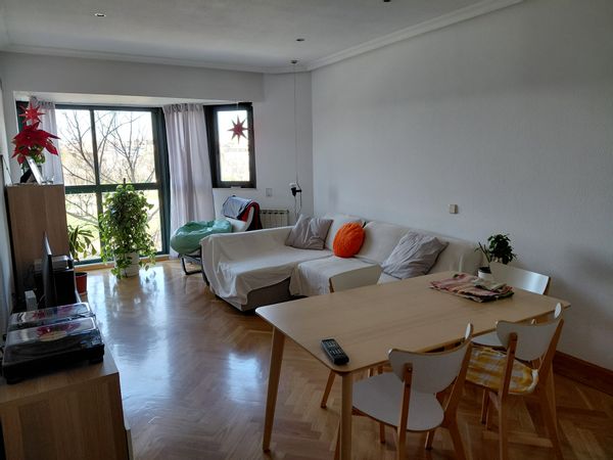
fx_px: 443
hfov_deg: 69.4
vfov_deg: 54.9
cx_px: 306
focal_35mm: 25
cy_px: 230
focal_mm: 4.69
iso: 80
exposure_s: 1/120
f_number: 1.8
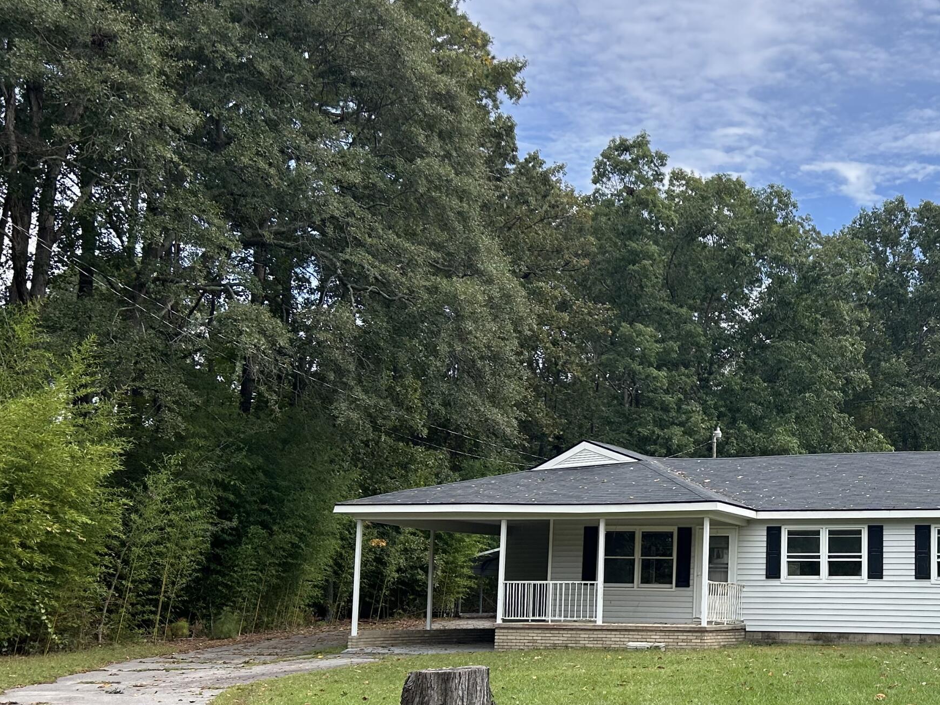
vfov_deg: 32.0
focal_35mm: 45
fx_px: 1222
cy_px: 462
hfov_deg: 39.8
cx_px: 795
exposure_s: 1/1808
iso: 50
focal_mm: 5.7
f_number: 1.5
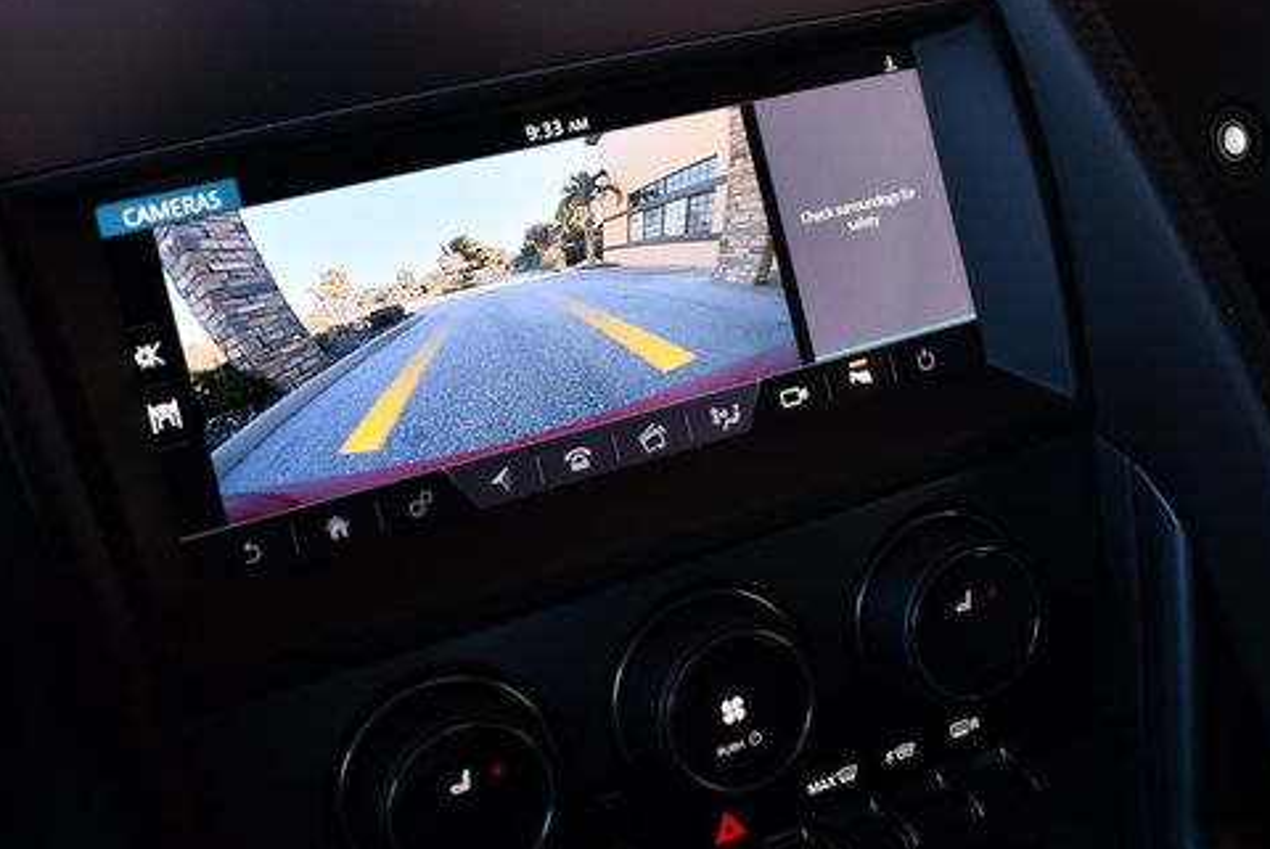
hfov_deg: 41.1
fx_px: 1695
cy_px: 341
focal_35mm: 48
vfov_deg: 28.1
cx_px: 627
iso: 450
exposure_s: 1/250
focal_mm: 18
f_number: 3.5
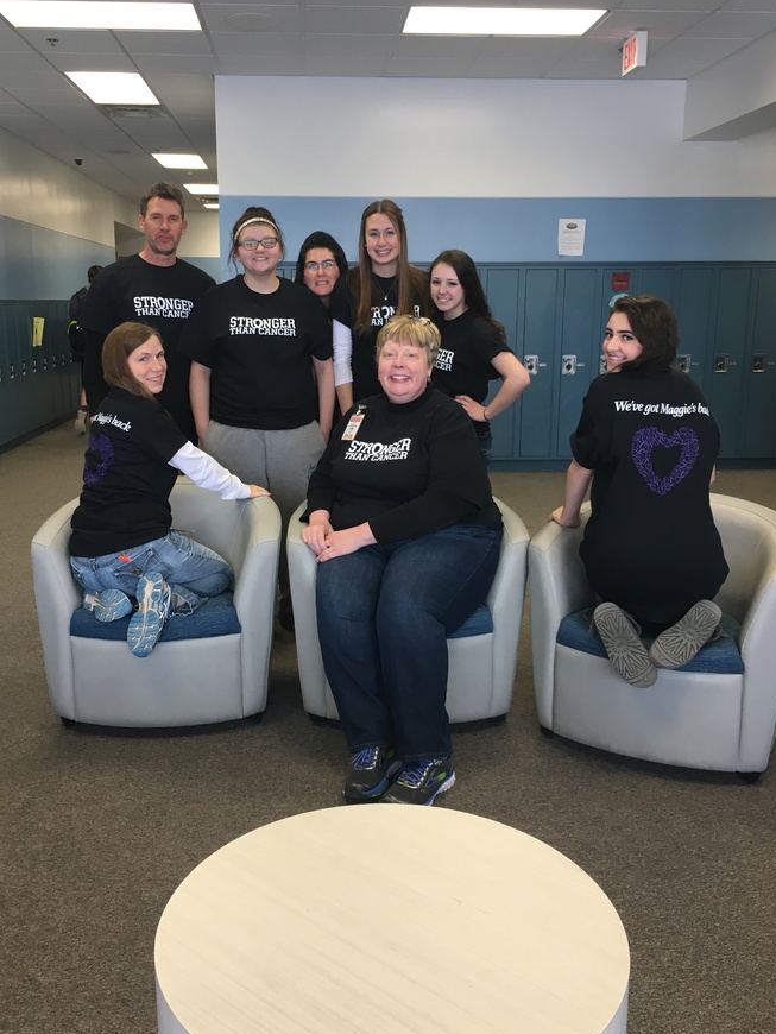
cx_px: 352
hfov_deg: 44.1
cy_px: 506
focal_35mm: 32
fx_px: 956
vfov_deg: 56.8
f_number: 2.2
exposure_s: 1/30
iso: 64
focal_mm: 4.15
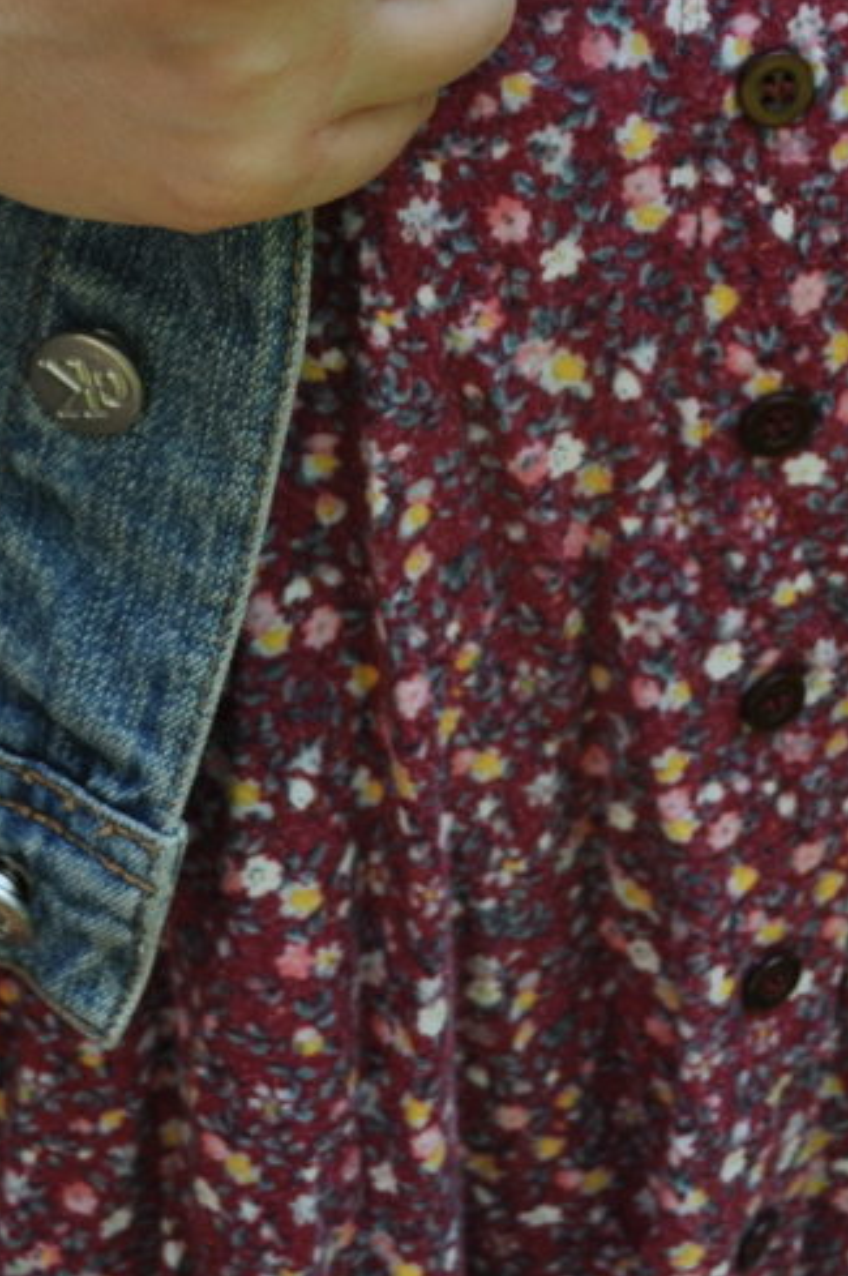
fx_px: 3116
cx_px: 428
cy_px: 76
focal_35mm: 88
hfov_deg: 15.5
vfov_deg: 22.5
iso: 200
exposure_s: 1/125
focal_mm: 28
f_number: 5.6
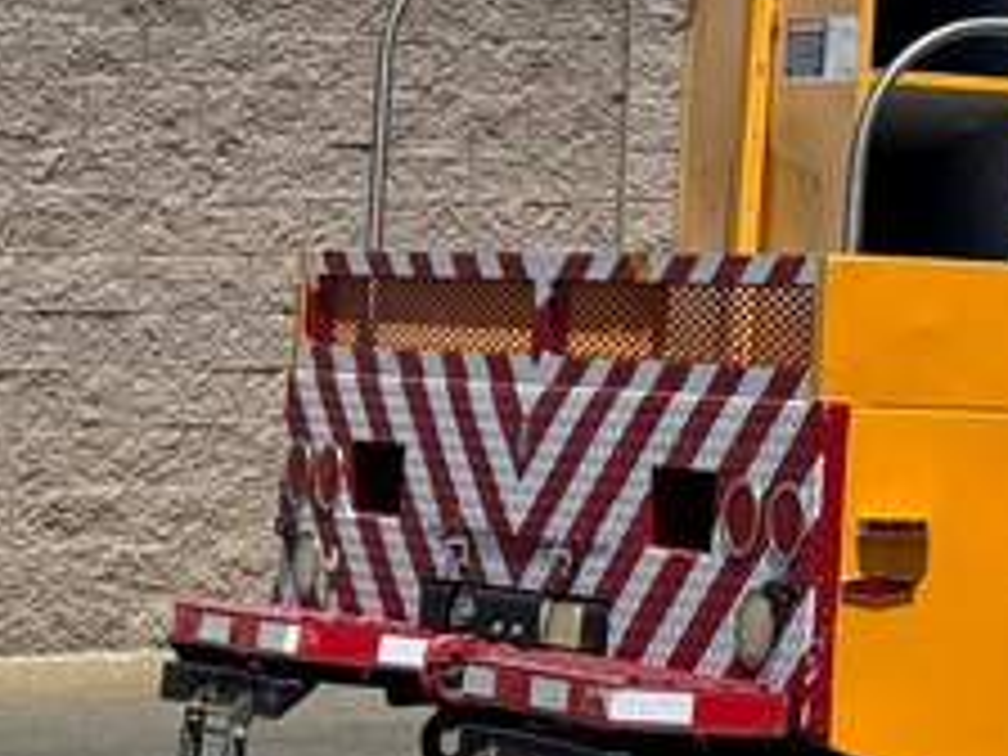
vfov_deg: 8.8
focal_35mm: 167
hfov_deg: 11.1
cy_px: -56
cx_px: 1750
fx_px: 4863
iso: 64
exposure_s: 1/5376
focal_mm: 6.76
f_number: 1.78
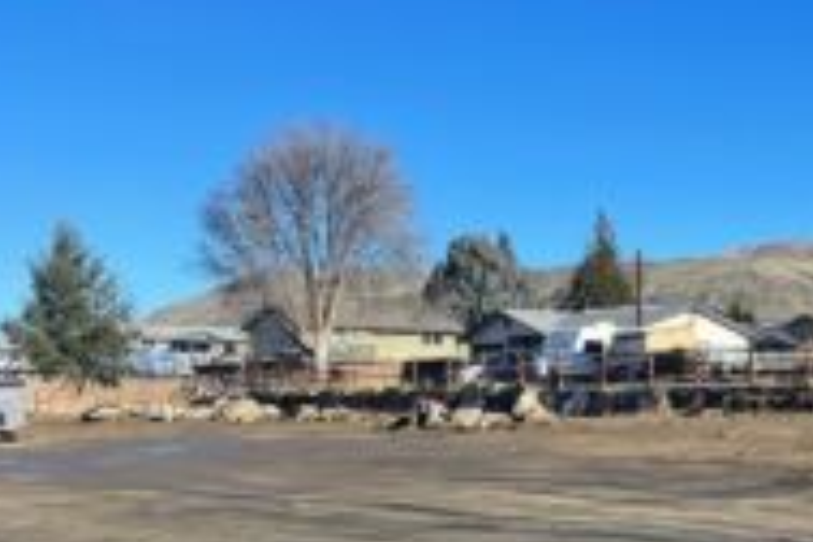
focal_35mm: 55
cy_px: 447
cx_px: 826
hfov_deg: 33.0
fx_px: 1242
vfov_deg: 24.2
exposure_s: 1/2387
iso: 32
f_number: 1.6
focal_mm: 5.1
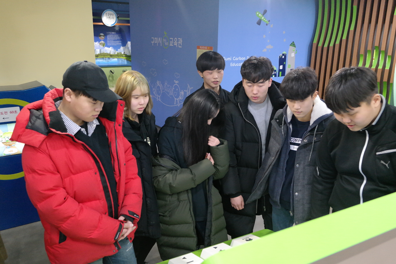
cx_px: 198
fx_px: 330
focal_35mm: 30
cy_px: 132
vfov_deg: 43.6
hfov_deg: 61.9
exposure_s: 1/40
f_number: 3.5
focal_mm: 20
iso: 1600
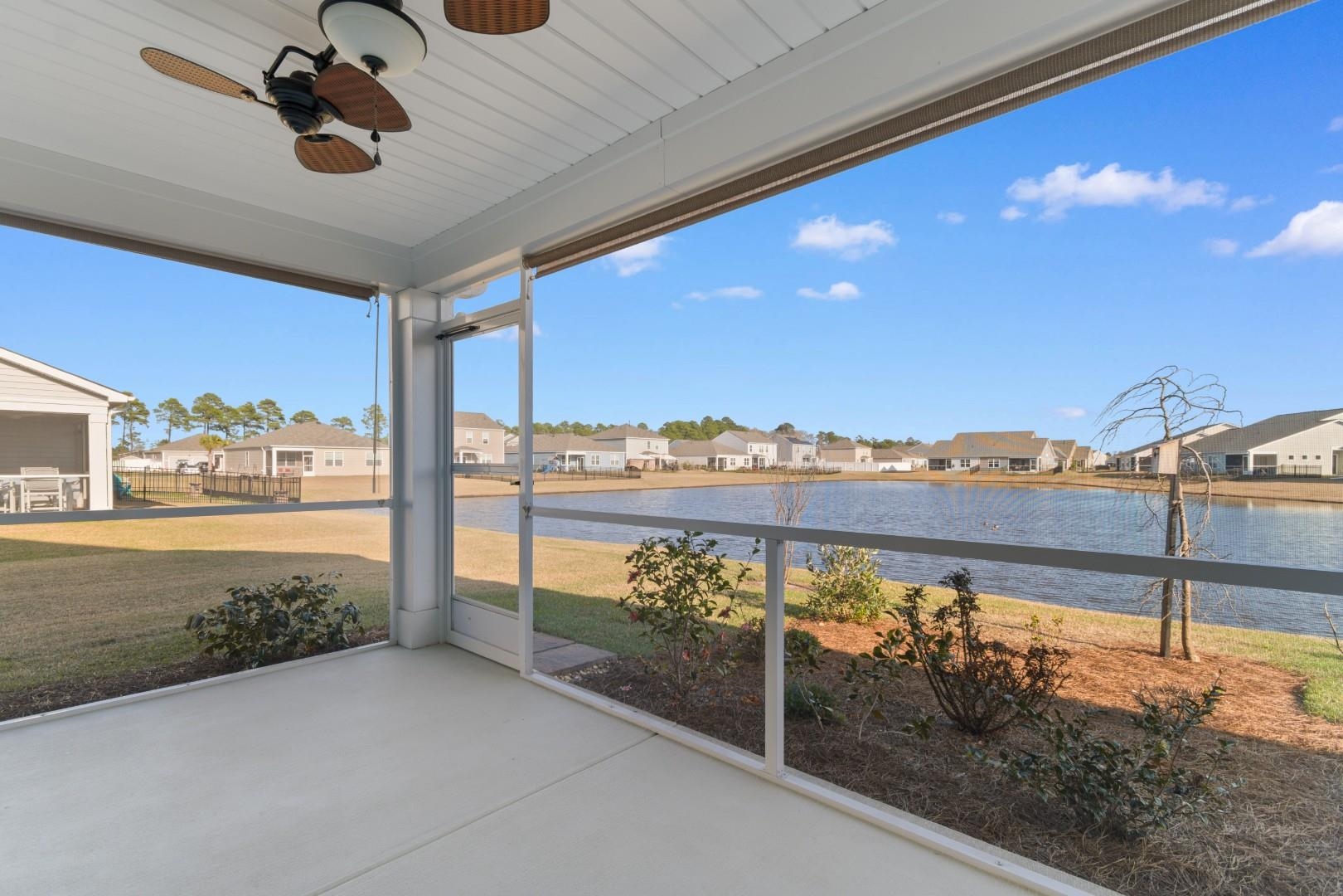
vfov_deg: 77.3
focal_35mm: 15
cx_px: 672
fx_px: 560
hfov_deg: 100.4
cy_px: 448
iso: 100
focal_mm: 10
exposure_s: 1/80
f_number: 4.5
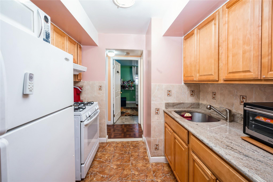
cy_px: 91
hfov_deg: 104.3
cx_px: 136
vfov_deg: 81.1
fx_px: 106
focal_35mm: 14
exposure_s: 1/3
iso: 200
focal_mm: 14
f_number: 11
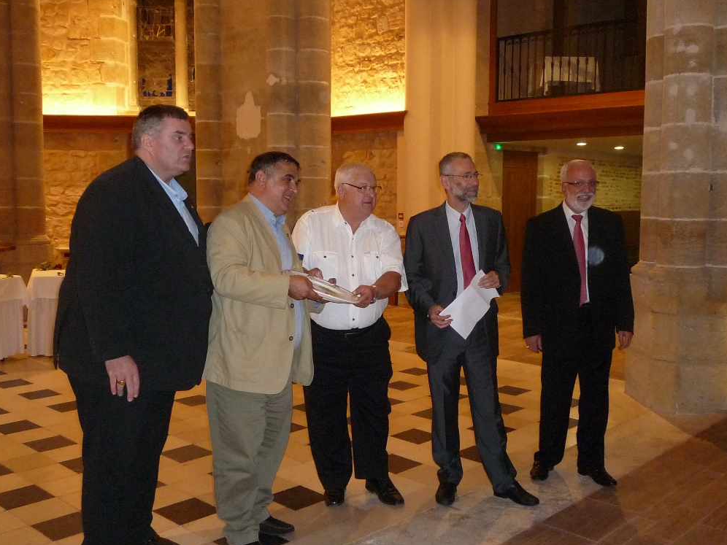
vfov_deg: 38.7
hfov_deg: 50.1
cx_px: 370
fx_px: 777
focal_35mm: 37
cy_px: 274
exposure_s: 1/30
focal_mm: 4.4
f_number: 2.8
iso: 320
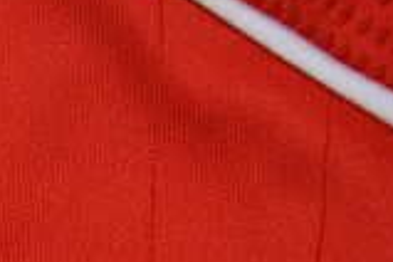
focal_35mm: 386
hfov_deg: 5.1
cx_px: -811
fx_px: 4214
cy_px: 813
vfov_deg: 3.5
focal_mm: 38
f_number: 6.3
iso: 400
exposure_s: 1/200
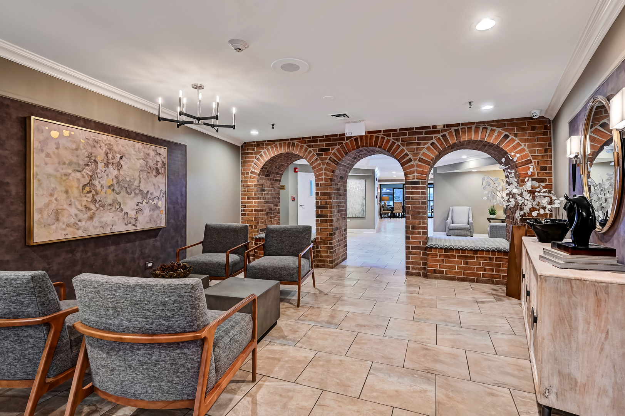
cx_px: 312
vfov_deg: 77.3
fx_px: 260
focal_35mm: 15
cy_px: 208
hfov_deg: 100.4
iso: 250
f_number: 8
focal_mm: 15
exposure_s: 1/2
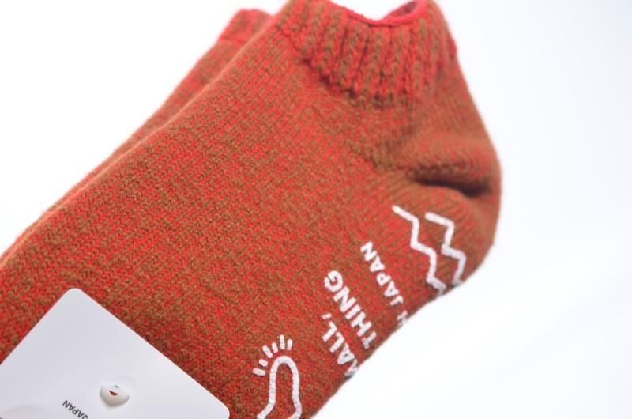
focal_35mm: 60
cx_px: 316
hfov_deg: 33.5
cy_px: 210
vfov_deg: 22.5
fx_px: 1051
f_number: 4.5
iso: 800
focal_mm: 40
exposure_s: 1/80
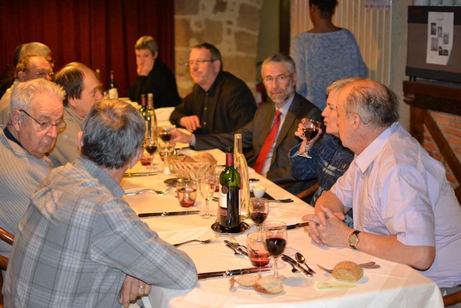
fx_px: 672
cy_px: 154
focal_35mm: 52
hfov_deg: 37.8
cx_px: 230
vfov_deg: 25.8
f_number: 1.8
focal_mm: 35
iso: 1100
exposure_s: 1/60
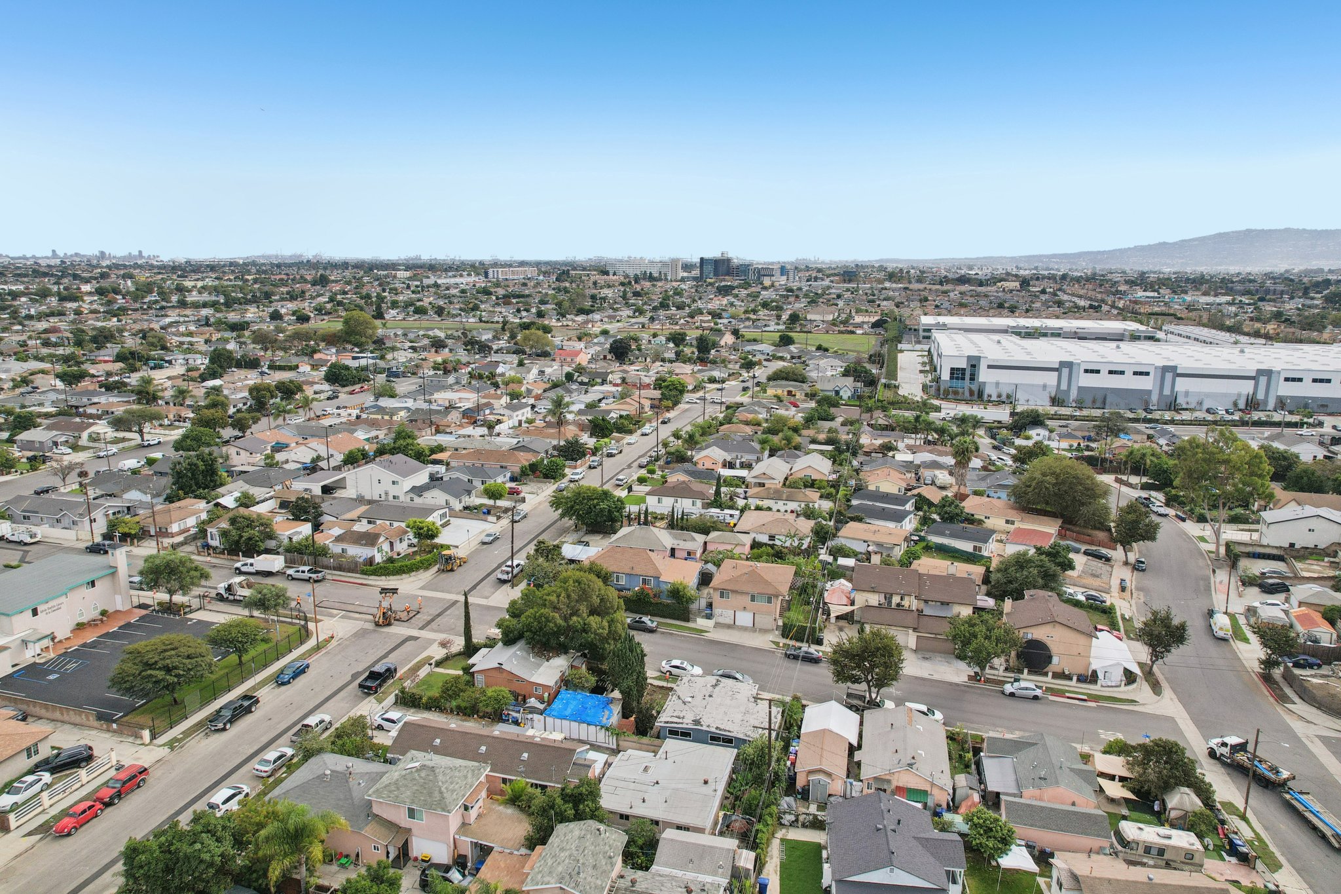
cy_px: 447
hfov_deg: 78.6
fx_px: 819
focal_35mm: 22
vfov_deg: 57.2
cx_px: 670
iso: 110
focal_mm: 8.4
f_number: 2.8
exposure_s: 1/2000
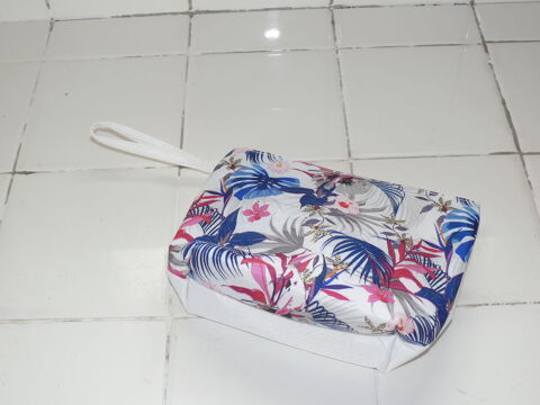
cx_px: 270
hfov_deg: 39.7
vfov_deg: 30.3
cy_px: 202
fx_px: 749
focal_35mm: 48
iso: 100
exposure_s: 1/30
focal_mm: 9.3
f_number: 3.2
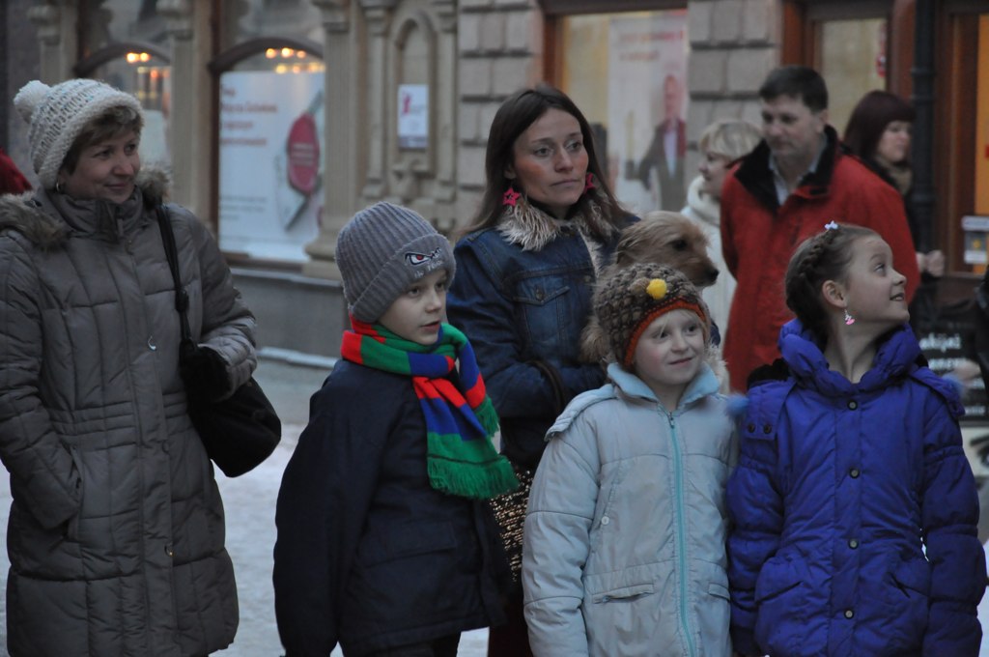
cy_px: 328
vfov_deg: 8.7
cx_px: 494
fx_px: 4321
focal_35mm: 158
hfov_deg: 13.1
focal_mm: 105
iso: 2000
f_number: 5.6
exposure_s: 1/50
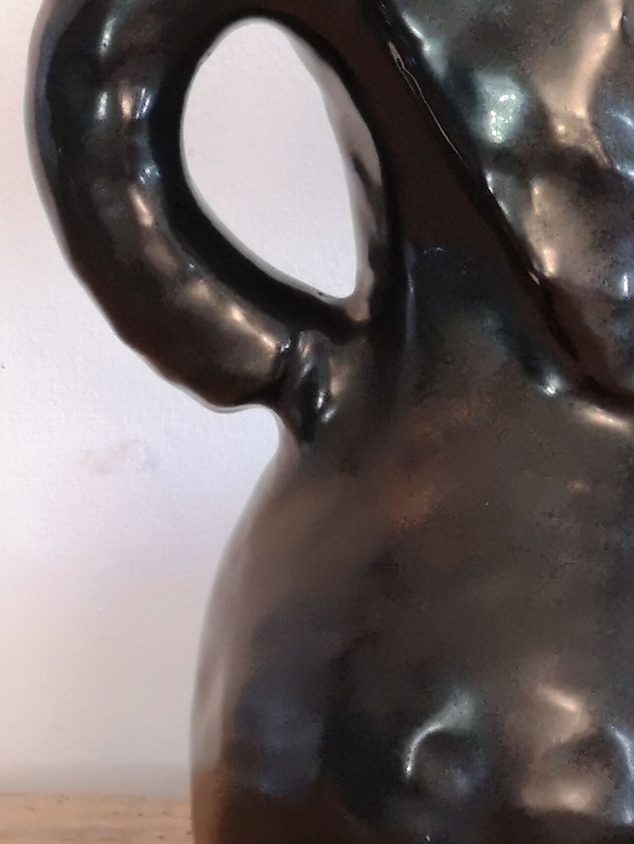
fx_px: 3125
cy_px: 161
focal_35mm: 128
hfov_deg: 11.5
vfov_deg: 15.3
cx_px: 529
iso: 500
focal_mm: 3.95
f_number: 1.8
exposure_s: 1/20
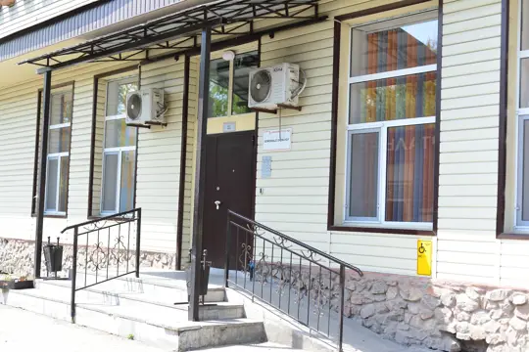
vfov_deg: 27.0
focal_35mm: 50
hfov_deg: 39.6
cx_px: 264
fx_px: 735
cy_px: 176
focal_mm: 50
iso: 250
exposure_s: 1/800
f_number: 3.2
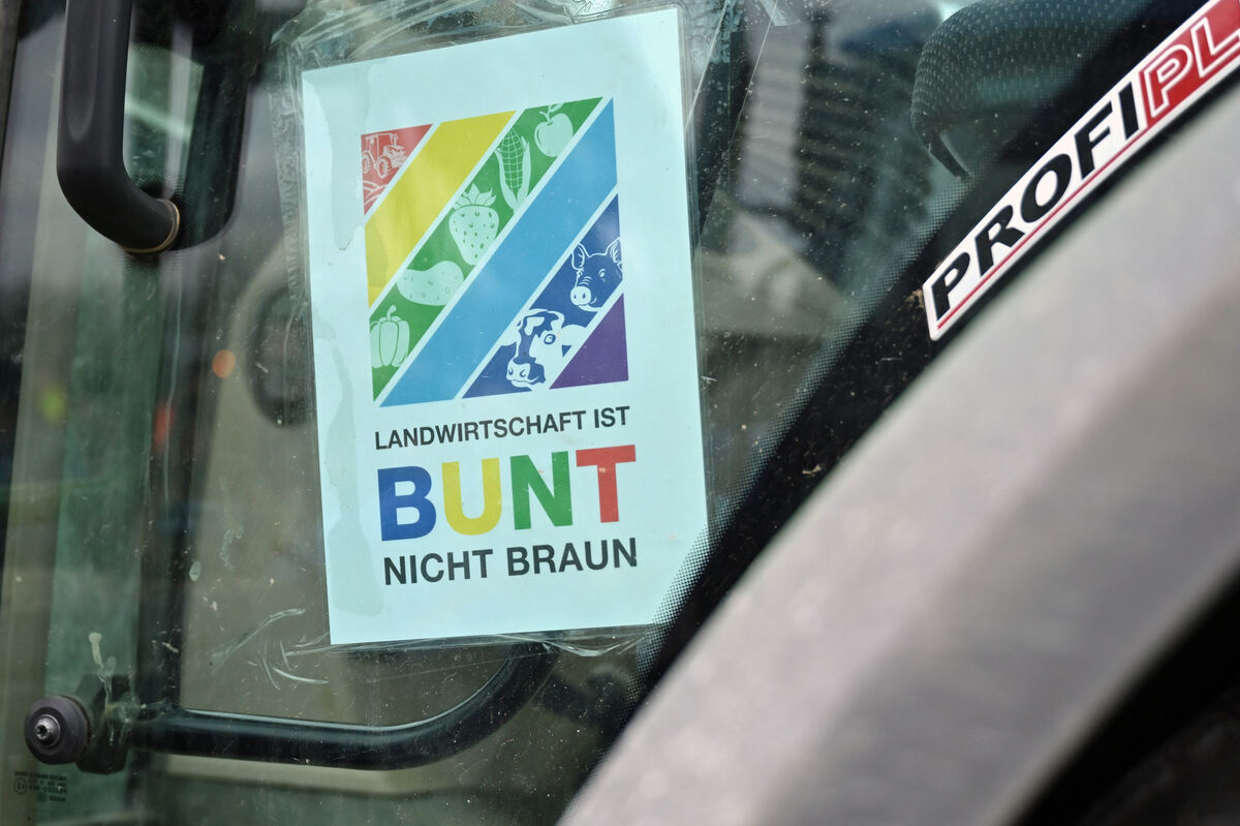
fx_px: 1928
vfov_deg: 24.2
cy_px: 413
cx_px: 620
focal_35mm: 56
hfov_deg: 35.7
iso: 800
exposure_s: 1/2000
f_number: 2.8
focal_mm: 56
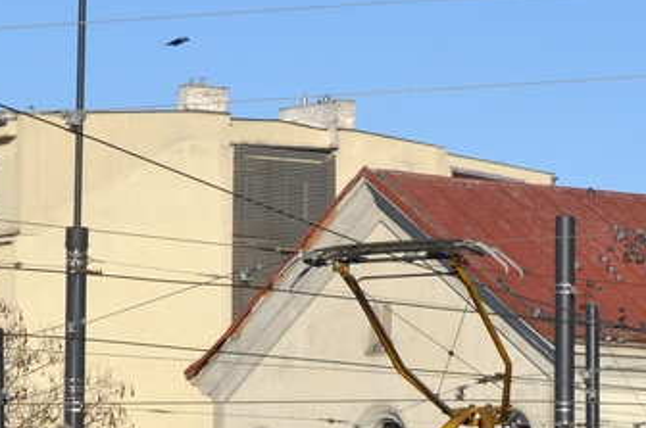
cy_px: 555
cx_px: 571
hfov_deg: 9.1
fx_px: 4032
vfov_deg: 6.0
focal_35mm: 225
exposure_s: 1/400
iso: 200
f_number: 10
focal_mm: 42
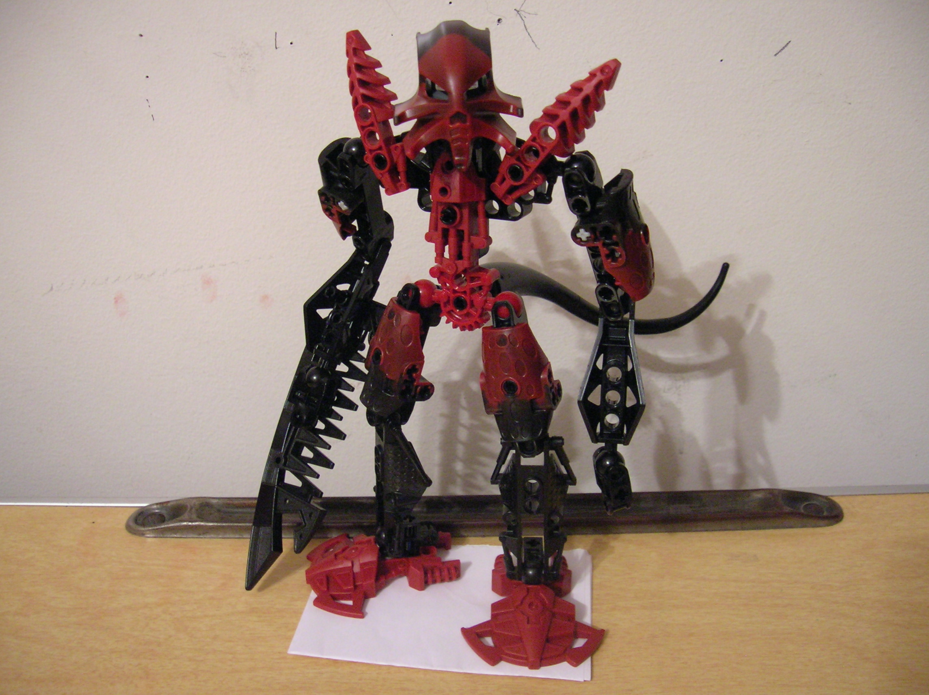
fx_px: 912
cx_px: 464
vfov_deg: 41.7
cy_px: 348
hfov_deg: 54.0
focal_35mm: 34
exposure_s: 1/2
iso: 200
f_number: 2.9
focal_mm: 5.7
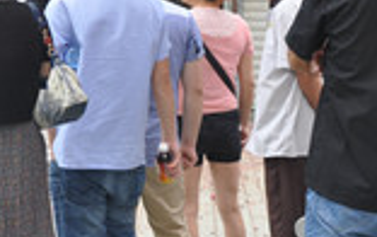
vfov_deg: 9.8
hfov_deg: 15.5
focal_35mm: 132
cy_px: -53
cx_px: -7
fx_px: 1358
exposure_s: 1/80
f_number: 9
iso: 200
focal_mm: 30
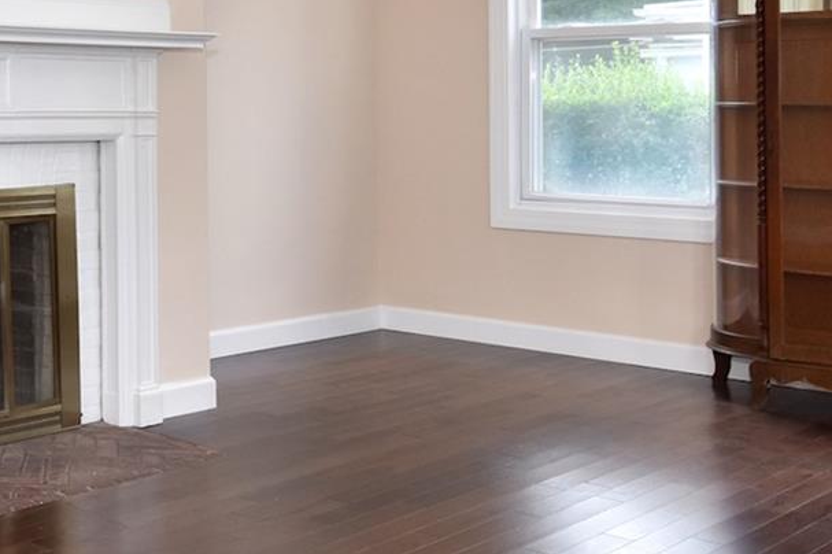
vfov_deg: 23.8
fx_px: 1286
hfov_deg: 33.2
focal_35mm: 56
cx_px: 21
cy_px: 76
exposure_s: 1/100
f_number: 8
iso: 640
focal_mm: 11
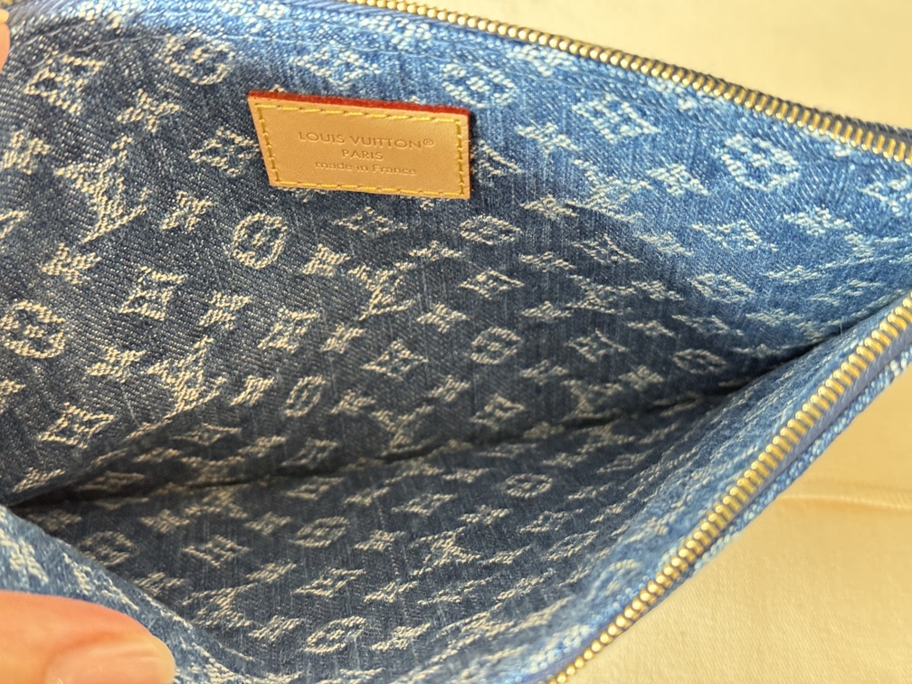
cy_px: 342
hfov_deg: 39.7
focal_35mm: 48
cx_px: 456
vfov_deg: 30.3
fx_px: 1265
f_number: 1.78
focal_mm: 6.76
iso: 400
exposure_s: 1/33
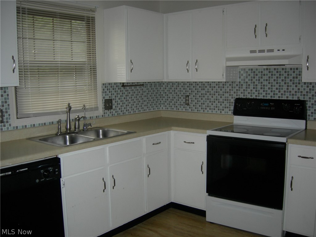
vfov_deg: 39.7
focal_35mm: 36
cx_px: 158
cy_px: 118
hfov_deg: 51.4
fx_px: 329
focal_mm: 7.5
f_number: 2.7
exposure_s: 1/60.1
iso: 64
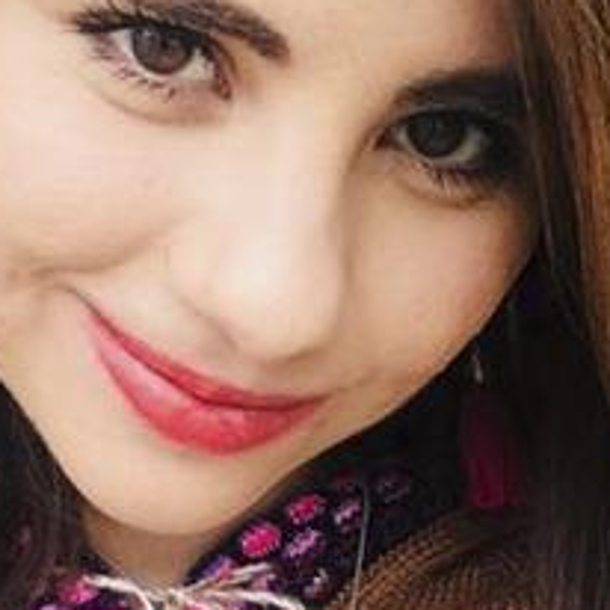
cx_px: 343
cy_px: 336
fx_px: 2054
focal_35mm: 103
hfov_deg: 16.9
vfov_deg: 16.9
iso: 1250
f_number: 1.8
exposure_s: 1/60
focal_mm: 50
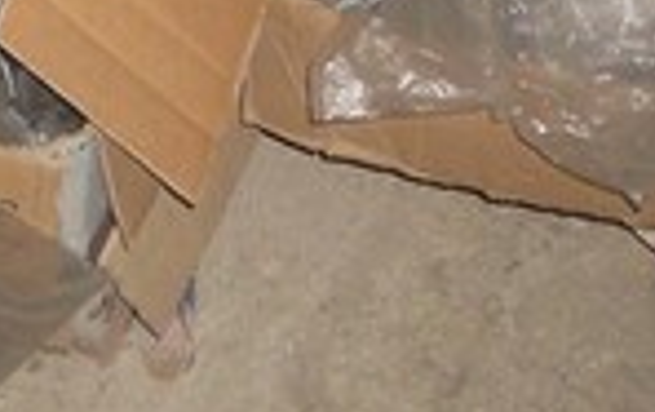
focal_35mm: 116
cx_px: 465
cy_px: -549
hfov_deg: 17.9
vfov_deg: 10.0
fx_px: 2074
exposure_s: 1/25
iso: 200
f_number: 3.2
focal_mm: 4.9
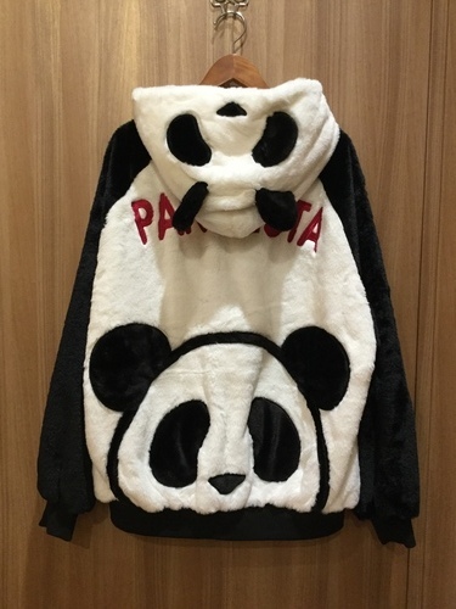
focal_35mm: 31
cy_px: 304
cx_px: 228
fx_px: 544
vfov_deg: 58.4
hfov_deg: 45.4
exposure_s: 1/33
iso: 160
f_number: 2.4
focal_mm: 3.3
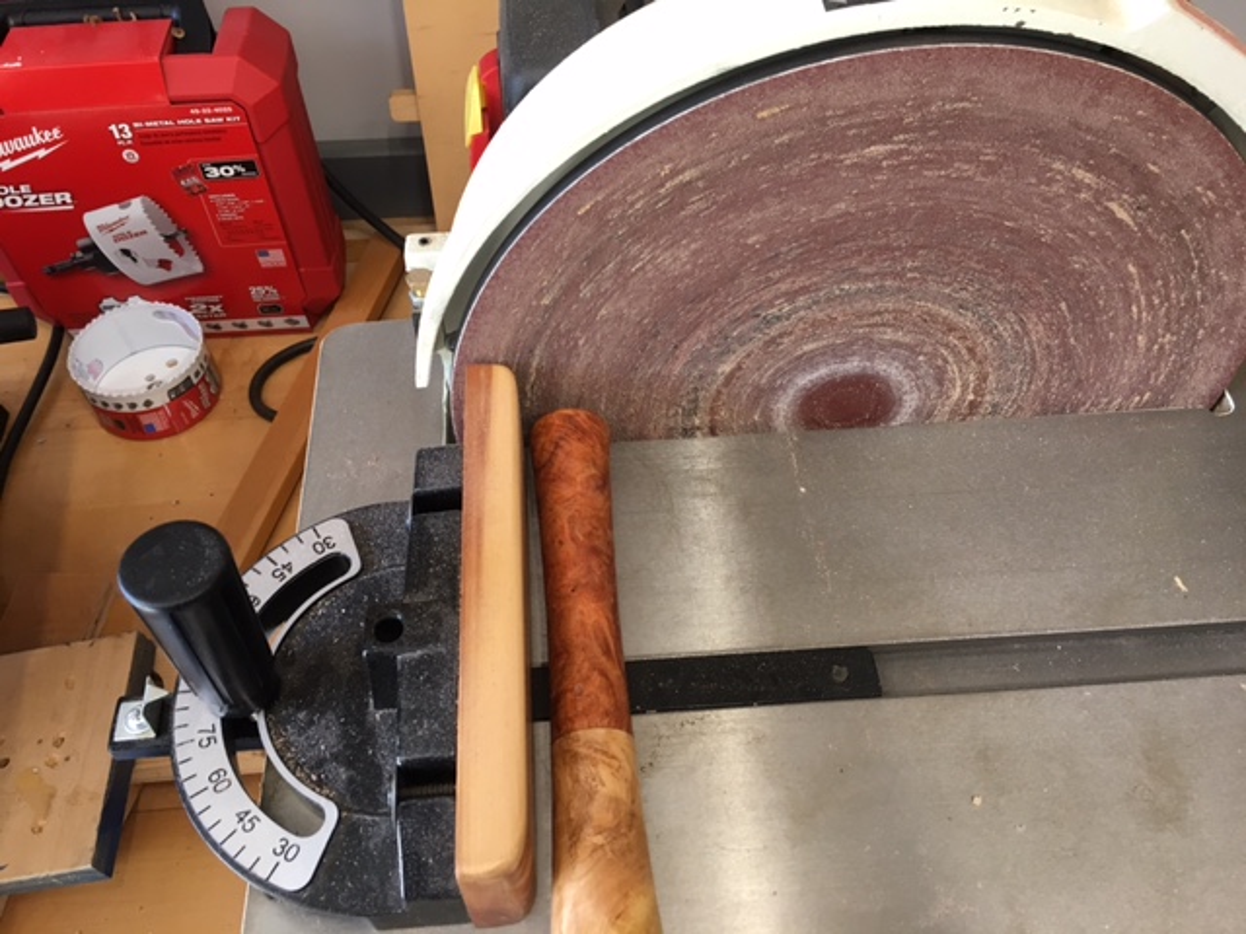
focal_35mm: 29
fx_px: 1044
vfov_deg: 48.2
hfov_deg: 61.7
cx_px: 623
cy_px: 467
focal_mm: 4.15
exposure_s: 1/30
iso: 40
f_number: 2.2
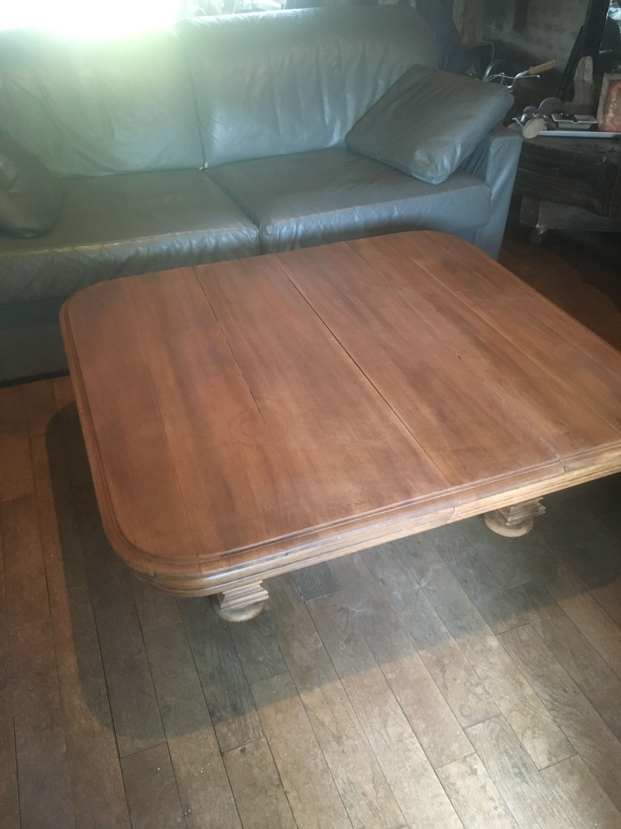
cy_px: 414
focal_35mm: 29
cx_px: 310
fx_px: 694
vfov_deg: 61.7
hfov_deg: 48.2
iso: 200
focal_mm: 4.15
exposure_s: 1/25
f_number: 2.2
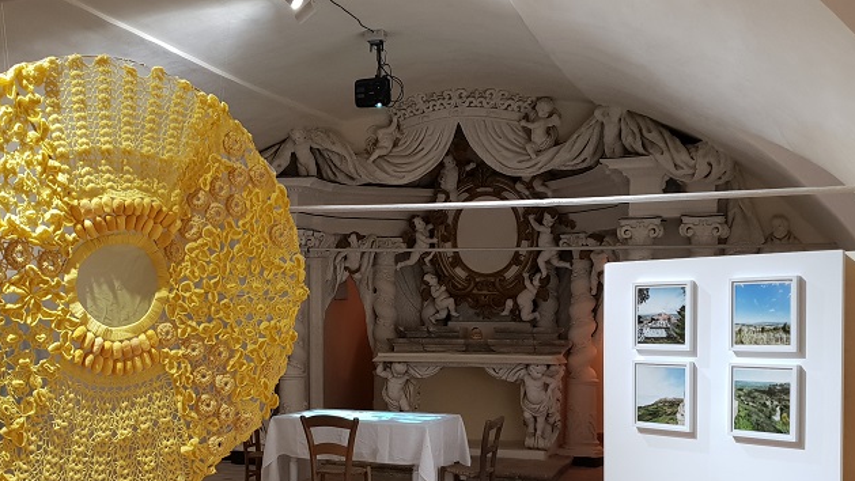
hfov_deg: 54.6
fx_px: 816
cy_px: 341
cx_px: 319
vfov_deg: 32.4
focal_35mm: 36
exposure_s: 1/50
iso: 100
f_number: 1.5
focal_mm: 4.3
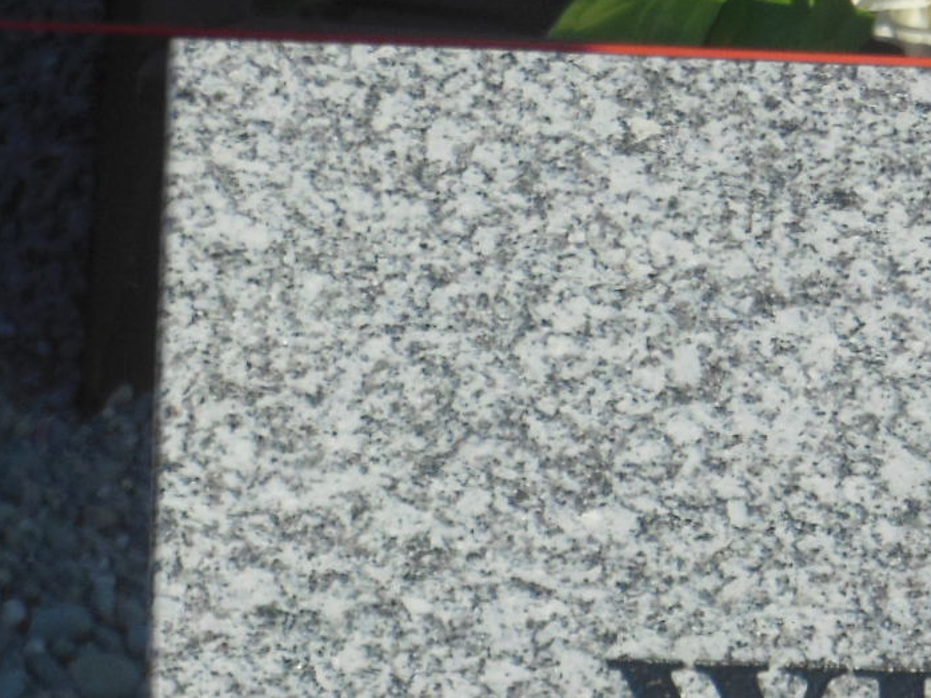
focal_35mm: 319
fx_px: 8577
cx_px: 1298
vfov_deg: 4.6
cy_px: 886
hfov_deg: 6.2
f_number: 4.7
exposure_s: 1/800
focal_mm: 17.5
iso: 125
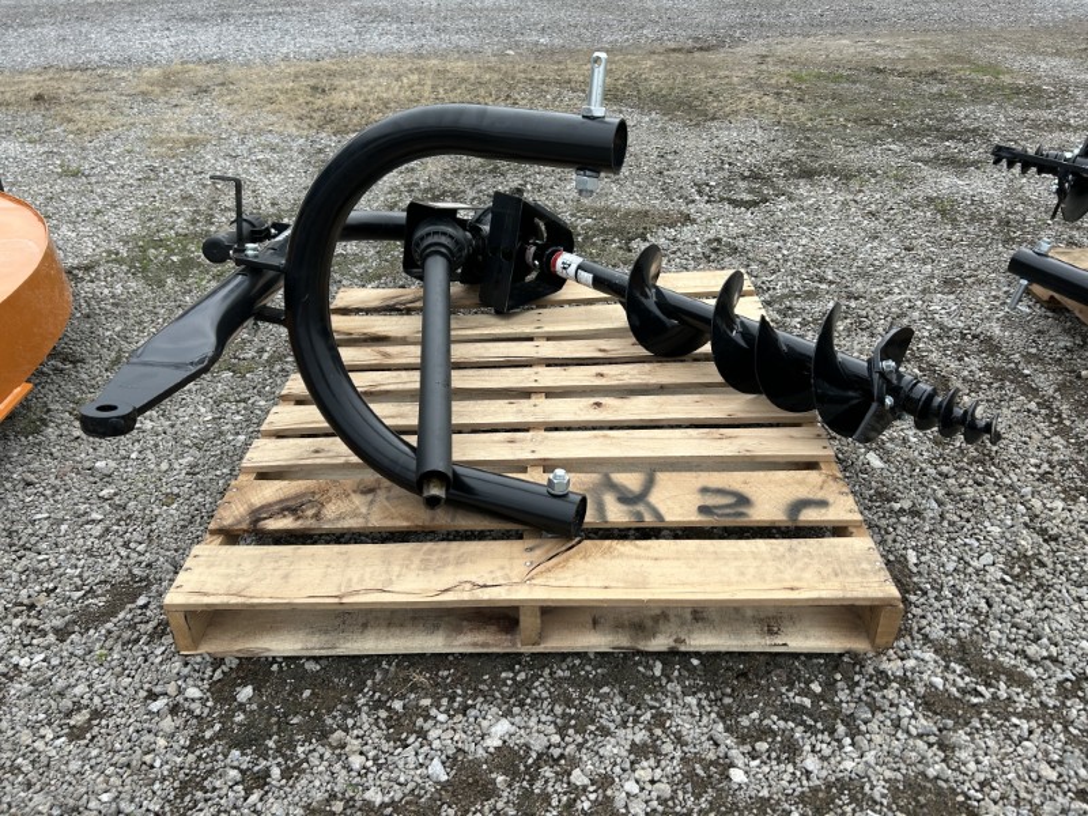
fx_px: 817
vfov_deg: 53.1
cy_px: 408
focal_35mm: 26
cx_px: 544
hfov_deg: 67.3
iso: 50
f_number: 1.5
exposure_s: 1/2404
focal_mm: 5.7
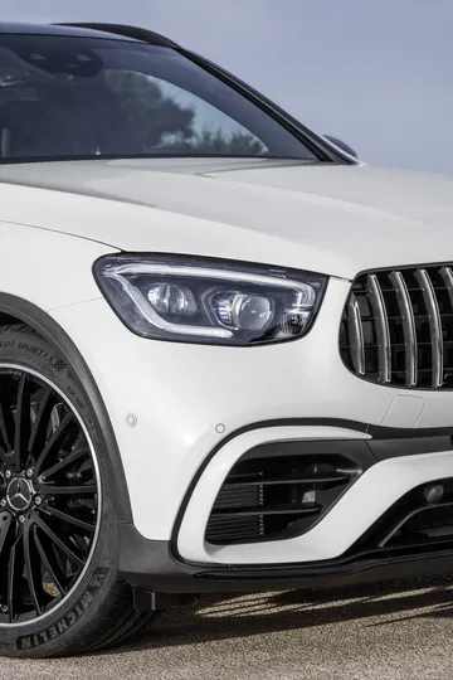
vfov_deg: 17.1
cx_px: 226
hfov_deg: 11.4
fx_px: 2265
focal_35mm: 120
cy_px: 340
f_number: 11
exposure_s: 1/125
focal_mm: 120
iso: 100
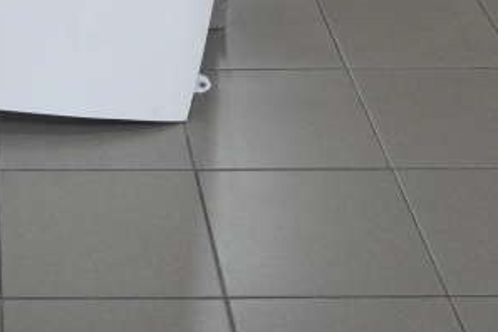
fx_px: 1535
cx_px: 15
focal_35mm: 111
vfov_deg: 11.7
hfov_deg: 18.0
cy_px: -205
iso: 1000
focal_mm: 20
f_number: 4
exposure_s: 1/160
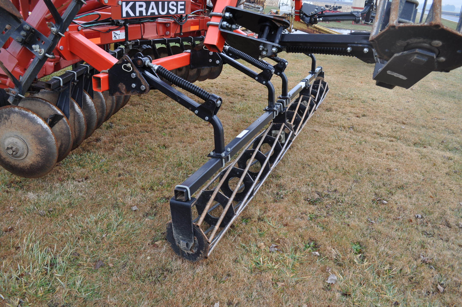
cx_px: 231
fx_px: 346
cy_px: 154
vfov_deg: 47.8
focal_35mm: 27
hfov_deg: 67.4
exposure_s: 1/160
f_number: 6.3
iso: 200
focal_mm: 18
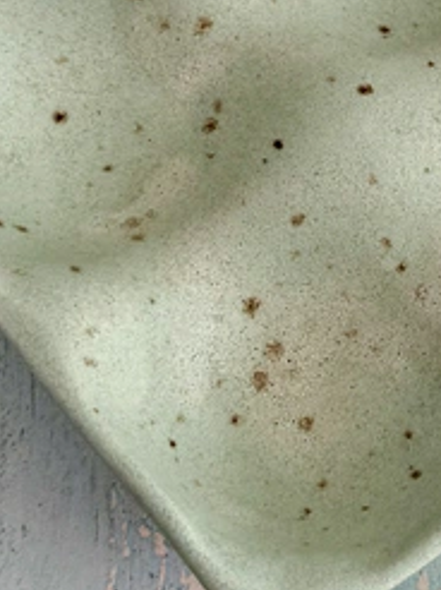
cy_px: 53
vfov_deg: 22.2
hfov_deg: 16.7
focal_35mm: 86
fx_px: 1463
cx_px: 463
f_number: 1.78
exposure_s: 1/327
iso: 80
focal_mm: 6.76
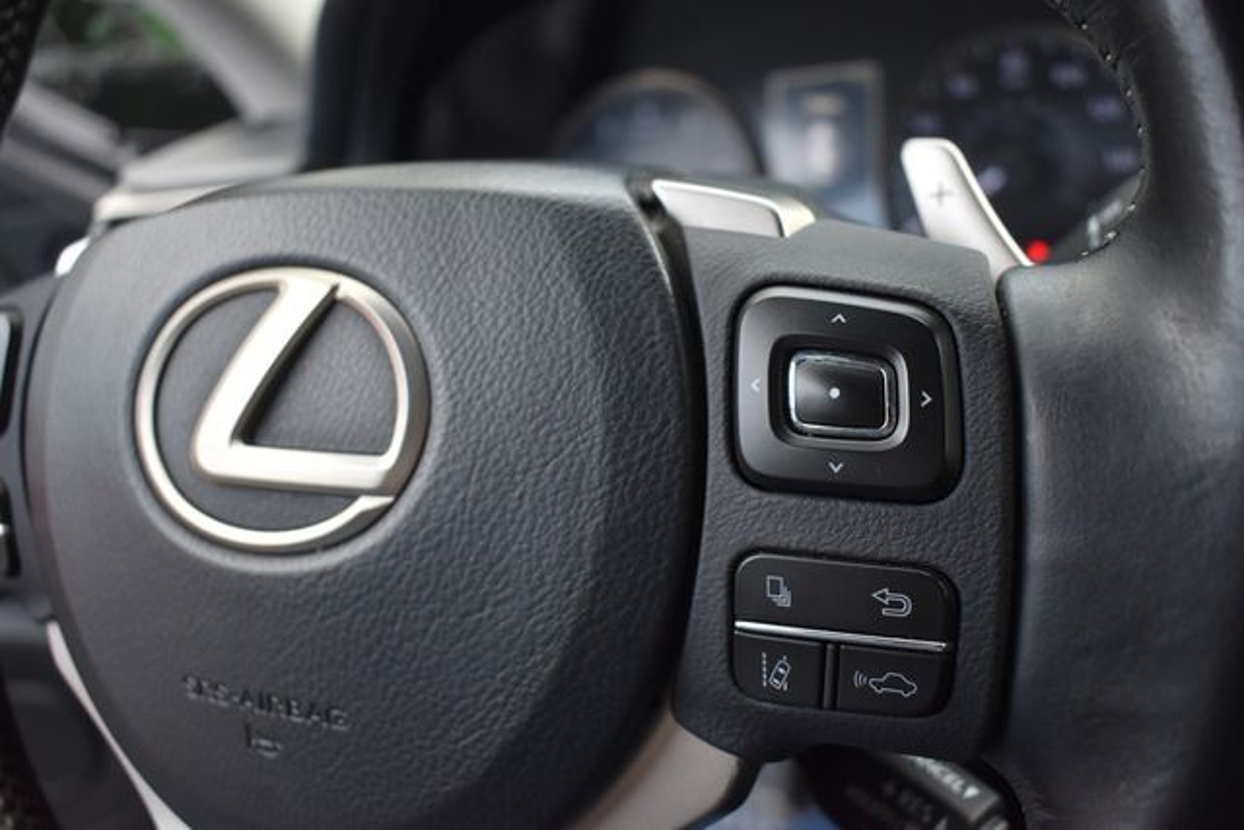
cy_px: 415
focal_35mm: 34
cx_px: 622
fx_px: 1192
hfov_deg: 55.1
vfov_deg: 38.4
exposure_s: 1/200
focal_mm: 23
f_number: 3.8
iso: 800
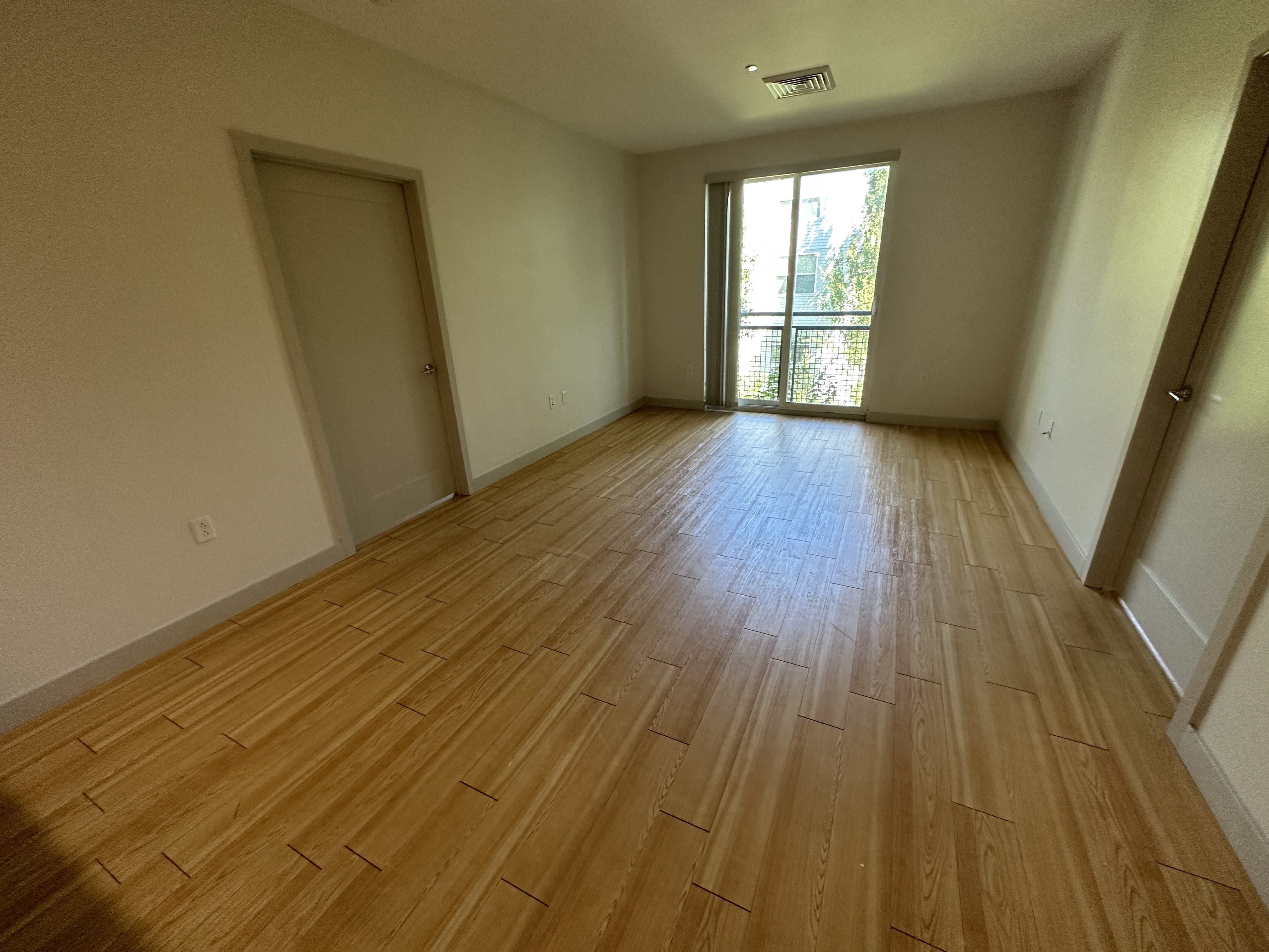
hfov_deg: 102.1
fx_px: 513
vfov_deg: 85.7
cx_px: 634
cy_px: 476
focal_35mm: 14
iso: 200
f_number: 2.2
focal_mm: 2.22
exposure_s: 1/120
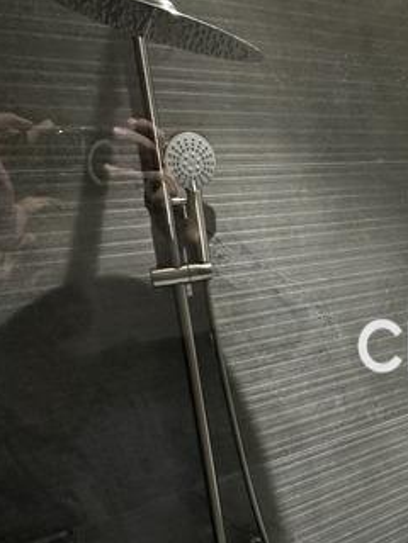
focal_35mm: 35
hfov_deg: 28.7
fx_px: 550
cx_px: 590
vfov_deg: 52.0
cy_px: 346
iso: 200
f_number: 2.2
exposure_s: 1/50
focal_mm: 2.22
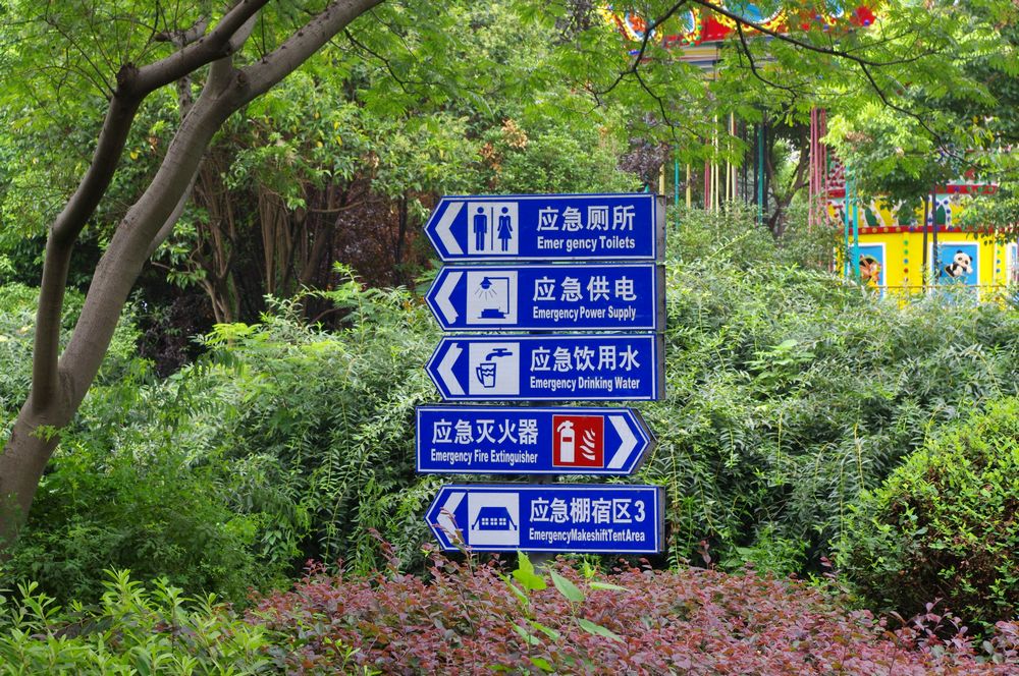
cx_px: 510
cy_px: 338
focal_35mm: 82
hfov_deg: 24.8
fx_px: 2318
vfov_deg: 16.6
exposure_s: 1/100
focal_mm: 55
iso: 400
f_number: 11
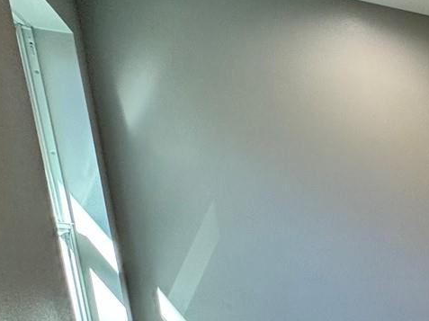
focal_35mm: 47
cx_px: 678
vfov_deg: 27.8
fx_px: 582
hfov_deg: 26.2
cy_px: 364
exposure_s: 1/120
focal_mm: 2.22
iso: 160
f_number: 2.2
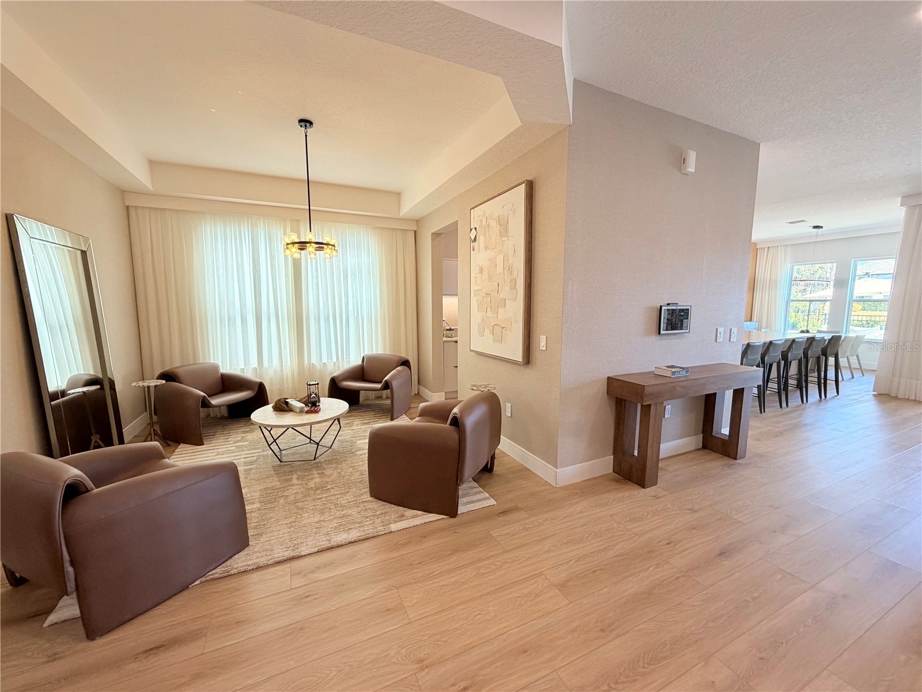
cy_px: 346
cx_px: 461
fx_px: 373
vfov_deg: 85.7
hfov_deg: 102.1
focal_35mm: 14
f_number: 2.2
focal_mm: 2.22
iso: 200
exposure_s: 1/120
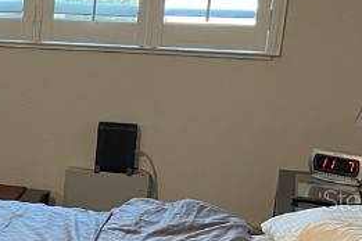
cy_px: 199
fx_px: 1066
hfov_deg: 16.6
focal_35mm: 106
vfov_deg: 12.8
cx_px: -257
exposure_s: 1/60
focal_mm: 5.1
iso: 160
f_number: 1.6
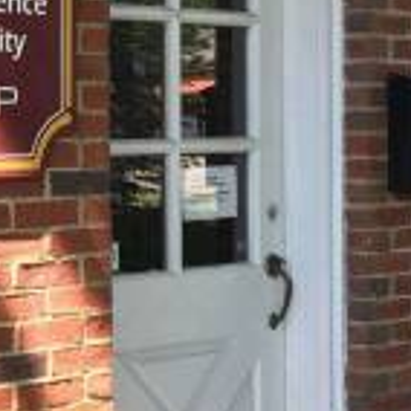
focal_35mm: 104
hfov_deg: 15.2
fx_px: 1397
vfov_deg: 16.7
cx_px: -249
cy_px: 145
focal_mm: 4.15
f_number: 2.2
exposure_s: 1/120
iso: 32
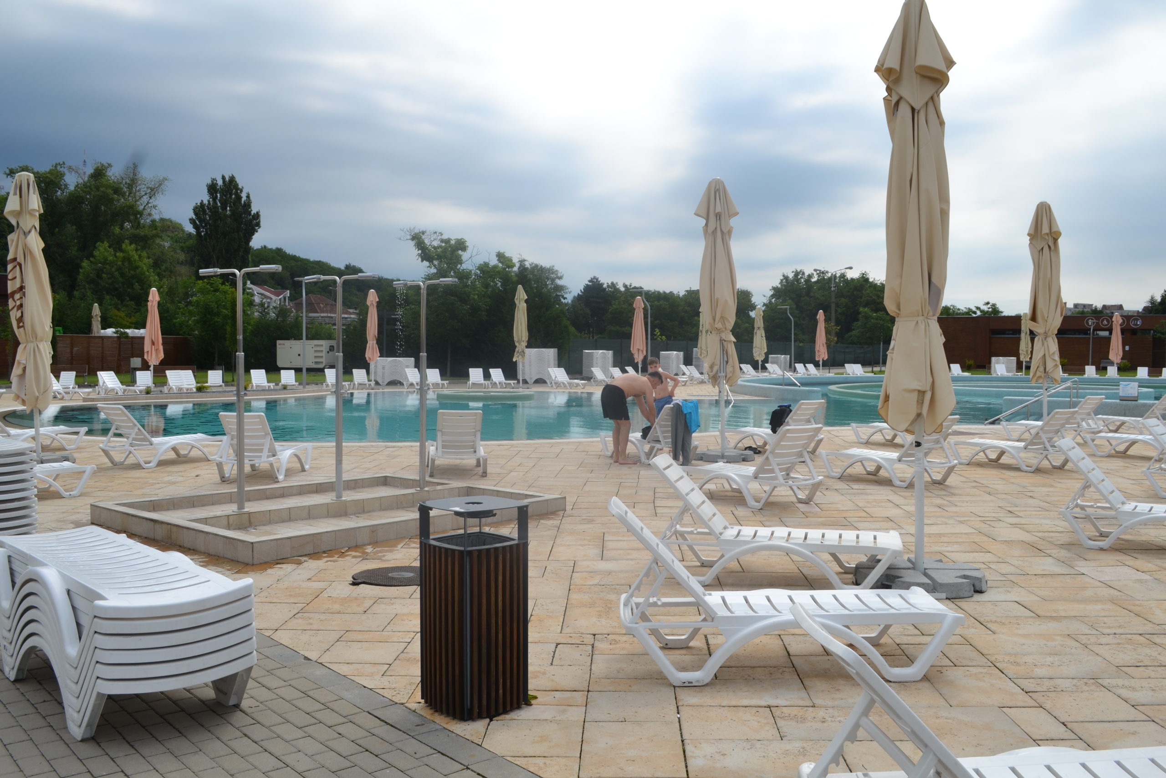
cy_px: 389
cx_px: 583
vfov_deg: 40.0
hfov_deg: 57.2
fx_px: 1069
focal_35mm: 33
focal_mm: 22
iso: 100
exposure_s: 1/320
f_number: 9
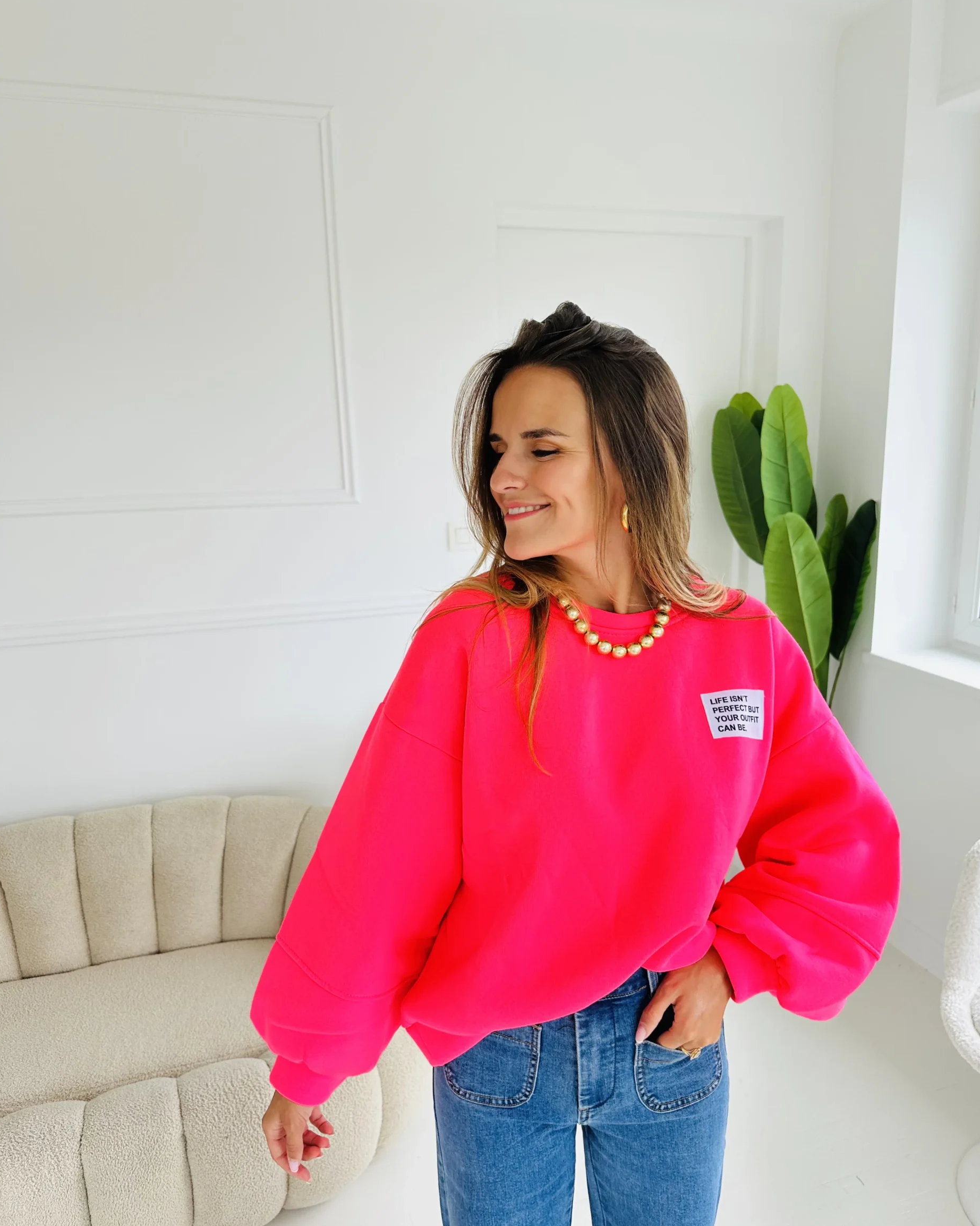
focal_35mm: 26
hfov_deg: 54.9
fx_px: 943
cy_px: 640
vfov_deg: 66.0
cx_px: 505
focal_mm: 6.86
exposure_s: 1/521
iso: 80
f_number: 1.78
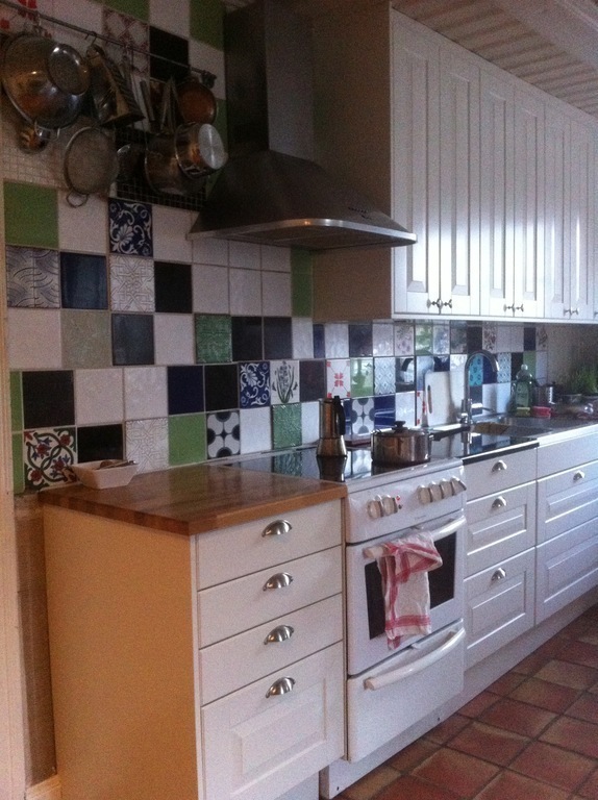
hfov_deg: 40.6
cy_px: 400
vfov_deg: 52.7
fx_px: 808
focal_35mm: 35
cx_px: 299
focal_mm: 3.85
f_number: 2.8
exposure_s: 1/15
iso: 640
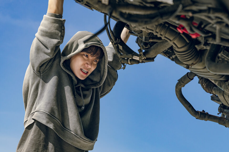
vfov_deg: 22.3
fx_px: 388
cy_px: 76
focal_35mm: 61
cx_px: 114
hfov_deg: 32.9
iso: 500
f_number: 4.5
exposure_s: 1/4000
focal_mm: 61
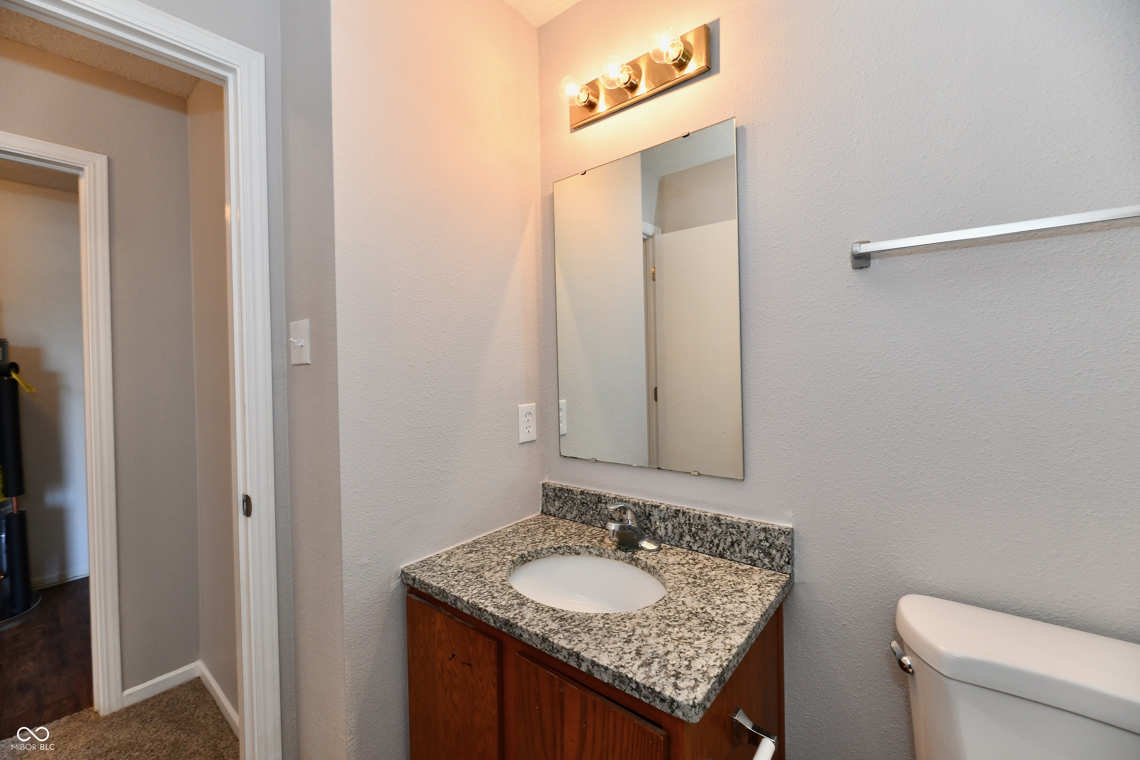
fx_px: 443
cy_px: 380
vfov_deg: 81.2
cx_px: 570
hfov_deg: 104.3
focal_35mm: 14
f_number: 6.3
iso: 640
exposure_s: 1/60
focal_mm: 14
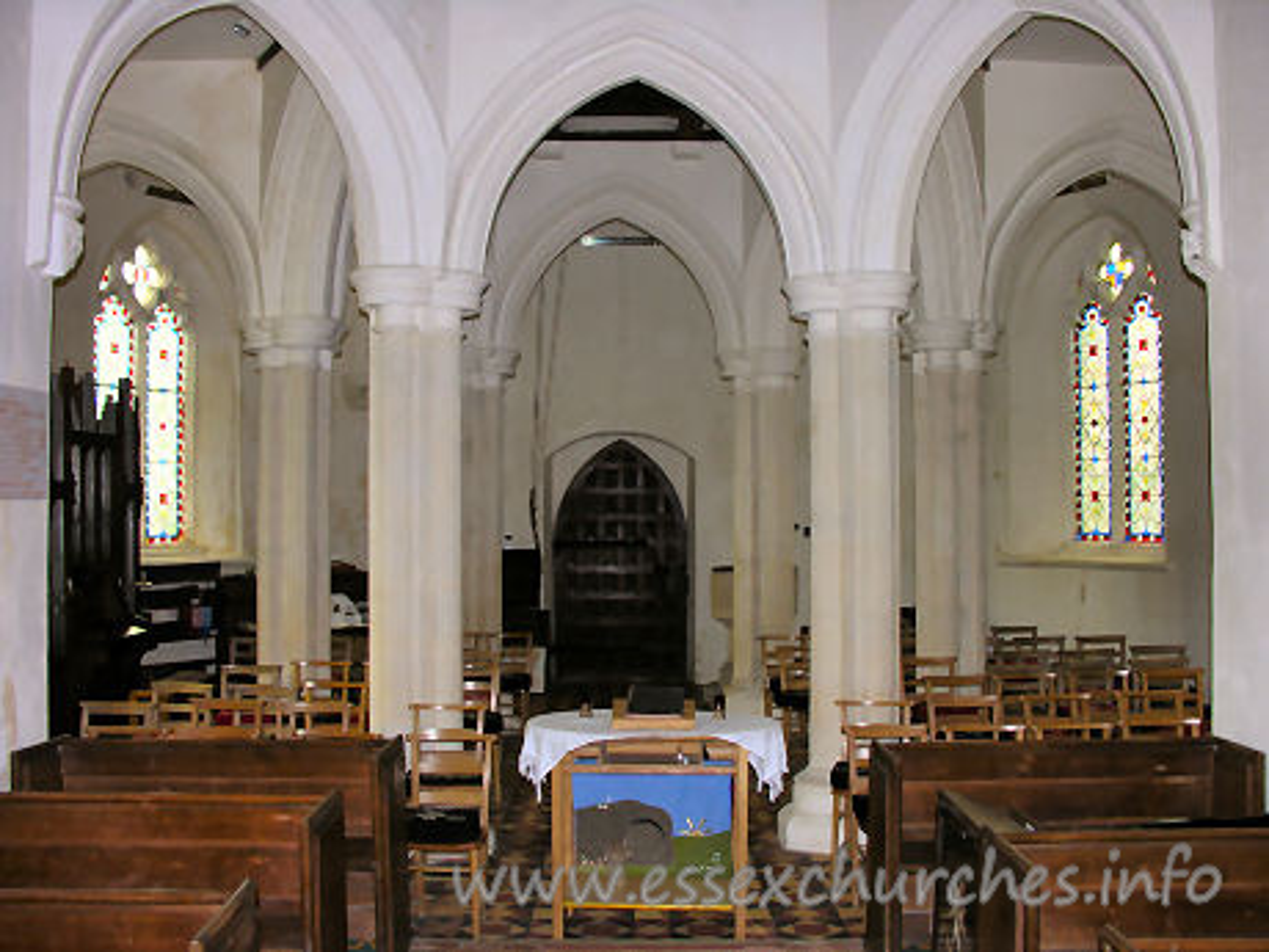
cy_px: 476
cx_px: 634
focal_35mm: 35
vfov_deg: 40.7
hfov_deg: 52.6
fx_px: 1283
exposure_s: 1/60.1
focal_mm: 8.9
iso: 107
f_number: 2.8
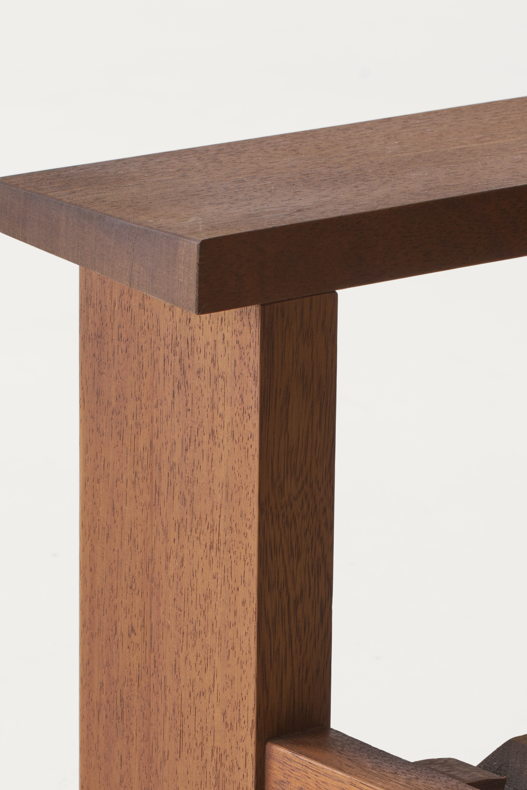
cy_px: 621
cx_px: 493
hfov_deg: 6.3
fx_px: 4743
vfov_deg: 9.5
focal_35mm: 216
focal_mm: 100
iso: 100
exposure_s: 1/3
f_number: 13
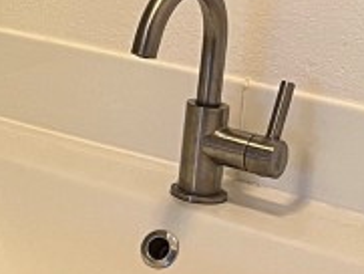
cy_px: -22
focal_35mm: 147
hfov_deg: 12.4
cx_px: -269
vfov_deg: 10.0
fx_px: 1547
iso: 250
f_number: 1.5
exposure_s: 1/60
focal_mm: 5.7
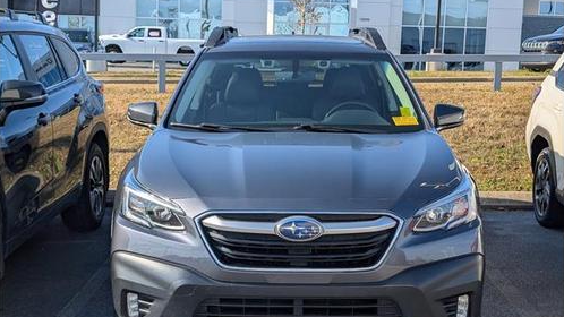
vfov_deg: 22.2
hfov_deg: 38.5
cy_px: 204
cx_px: 282
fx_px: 807
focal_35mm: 54
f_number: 1.68
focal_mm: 6.9
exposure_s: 1/1111
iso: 21
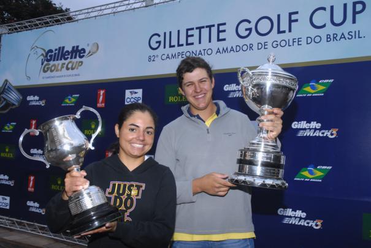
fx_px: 371
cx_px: 186
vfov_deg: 37.0
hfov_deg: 53.1
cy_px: 124
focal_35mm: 36
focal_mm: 24
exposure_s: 1/60
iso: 400
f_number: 6.3
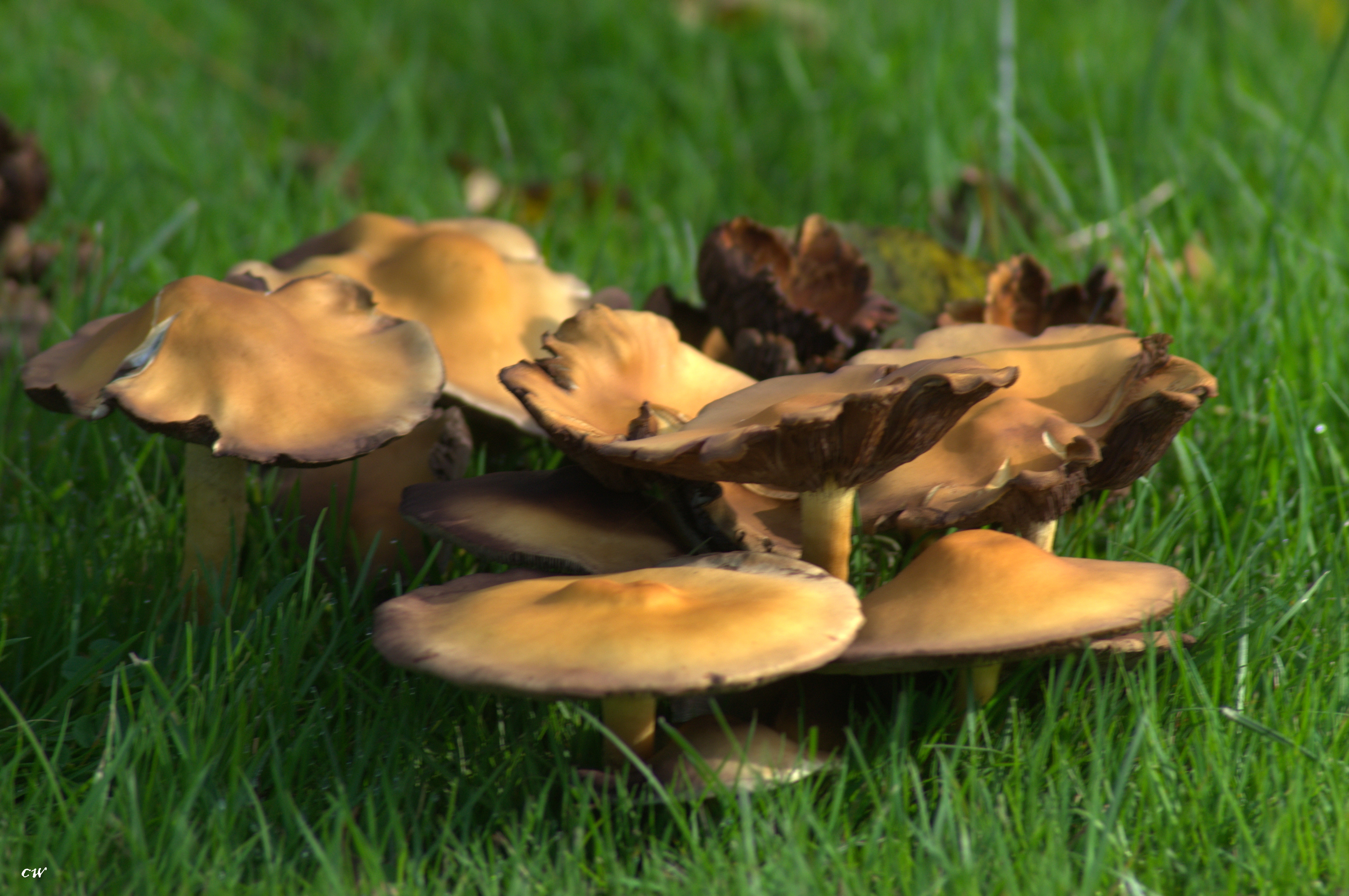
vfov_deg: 3.0
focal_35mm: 450
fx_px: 16841
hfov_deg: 4.6
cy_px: 448
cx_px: 674
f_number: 10
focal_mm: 300
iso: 400
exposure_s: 1/200
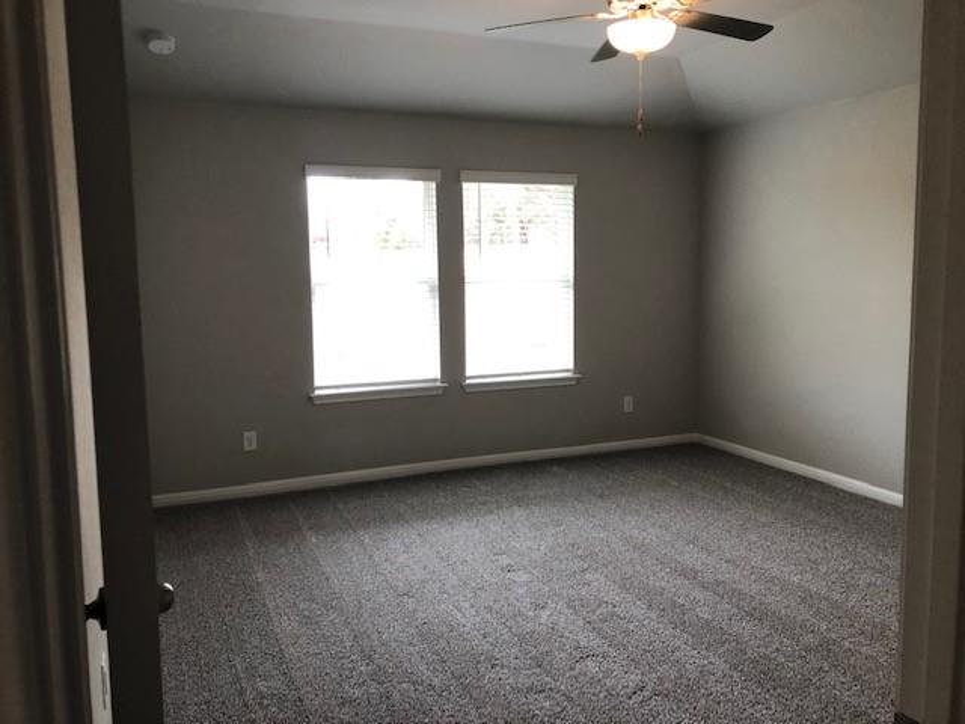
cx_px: 482
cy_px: 362
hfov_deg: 63.4
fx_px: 781
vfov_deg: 49.7
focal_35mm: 28
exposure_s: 1/30
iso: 25
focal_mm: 3.99
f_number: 1.8
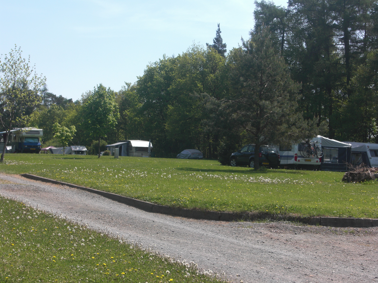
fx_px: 808
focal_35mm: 74
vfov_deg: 19.9
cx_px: 189
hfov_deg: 26.3
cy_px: 142
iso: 50
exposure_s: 1/320
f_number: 4.2
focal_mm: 13.1
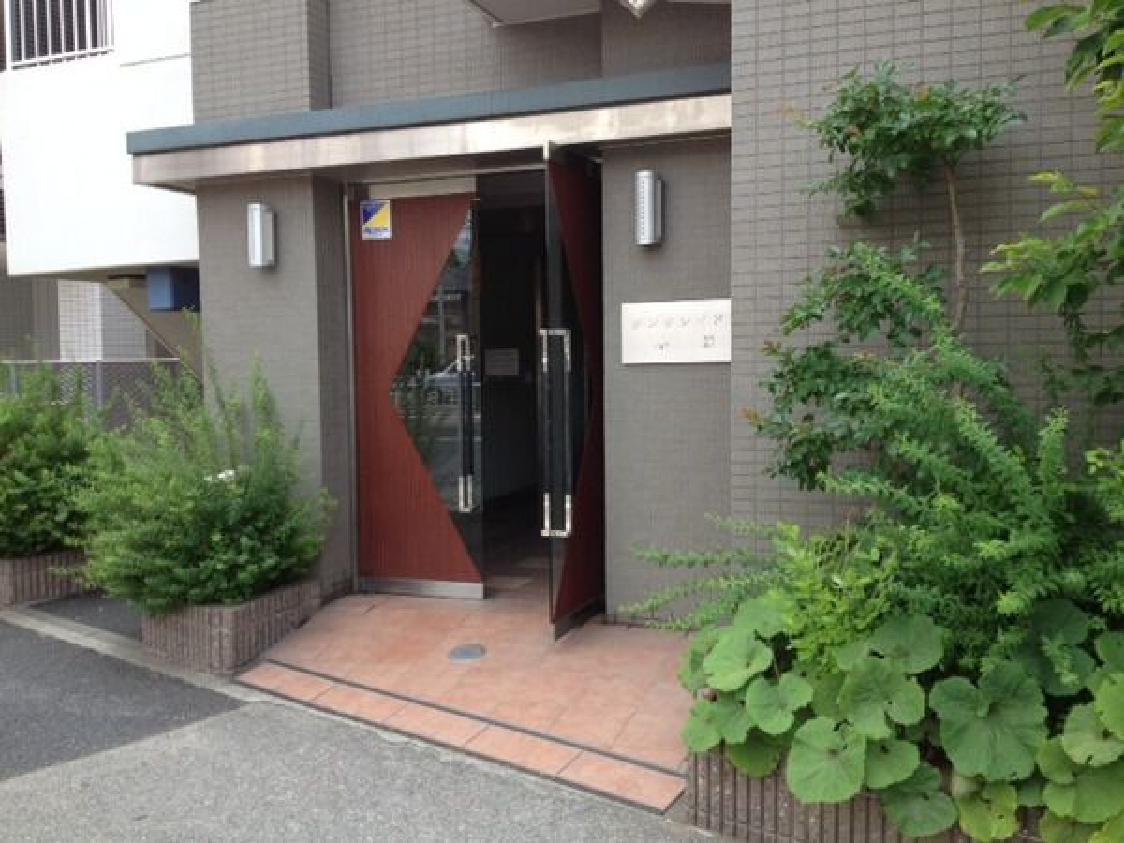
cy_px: 422
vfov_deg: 40.7
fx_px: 1136
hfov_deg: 52.6
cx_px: 562
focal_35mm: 35
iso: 50
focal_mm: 4.28
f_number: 2.4
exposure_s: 1/298
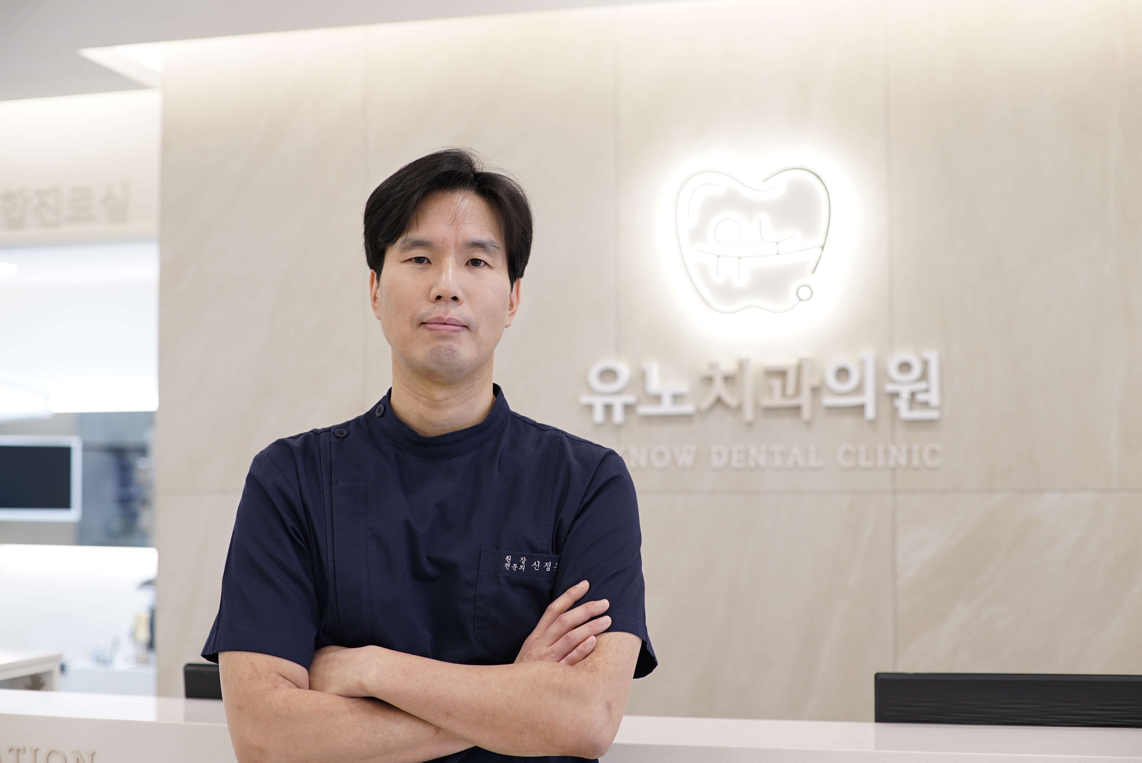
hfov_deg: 39.6
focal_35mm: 50
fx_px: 1587
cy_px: 382
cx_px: 571
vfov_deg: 27.0
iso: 250
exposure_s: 1/80
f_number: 3.2
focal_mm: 50
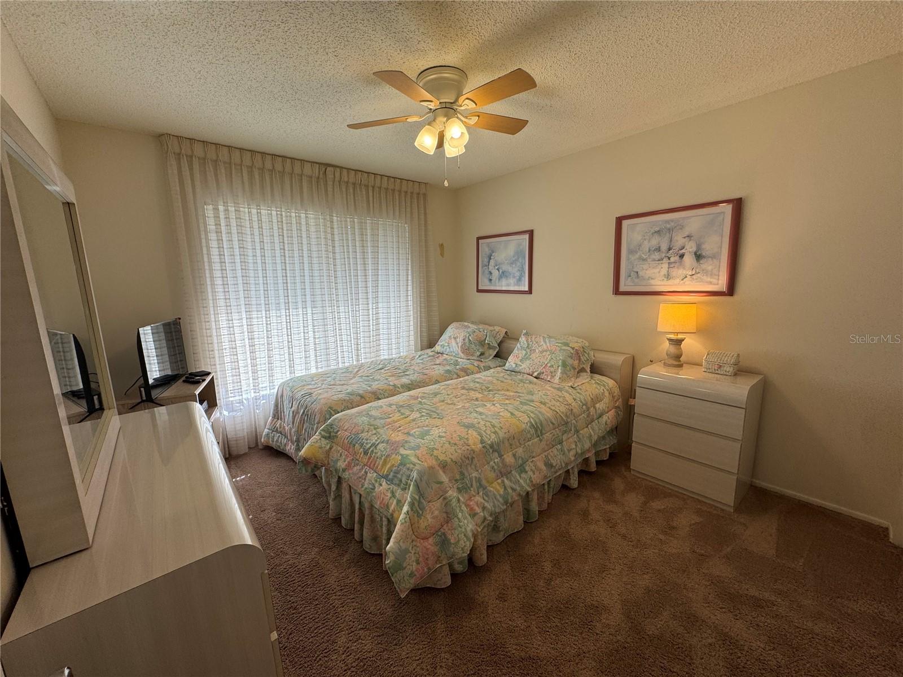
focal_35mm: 14
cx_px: 452
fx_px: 365
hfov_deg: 102.1
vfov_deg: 85.7
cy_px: 338
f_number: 2.2
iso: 64
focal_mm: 2.22
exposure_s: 1/120
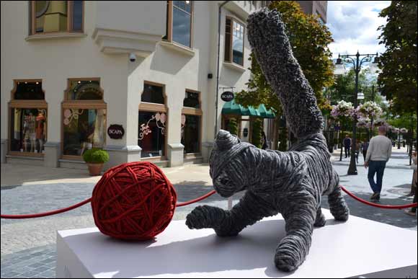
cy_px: 140
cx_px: 209
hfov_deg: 53.1
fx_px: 418
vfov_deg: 36.9
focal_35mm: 36
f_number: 8
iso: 100
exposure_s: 1/250
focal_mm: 24
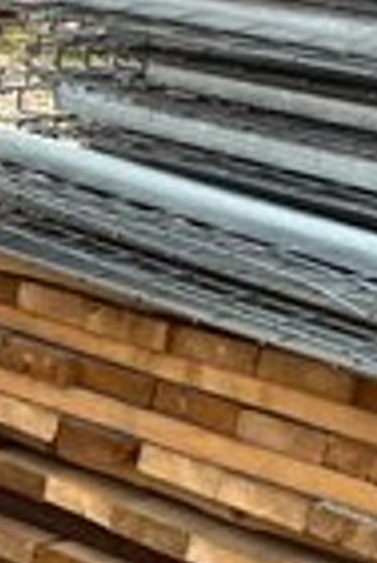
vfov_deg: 15.3
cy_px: 907
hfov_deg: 10.2
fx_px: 1897
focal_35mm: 121
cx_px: -462
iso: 50
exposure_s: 1/1225
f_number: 1.6
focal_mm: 5.1
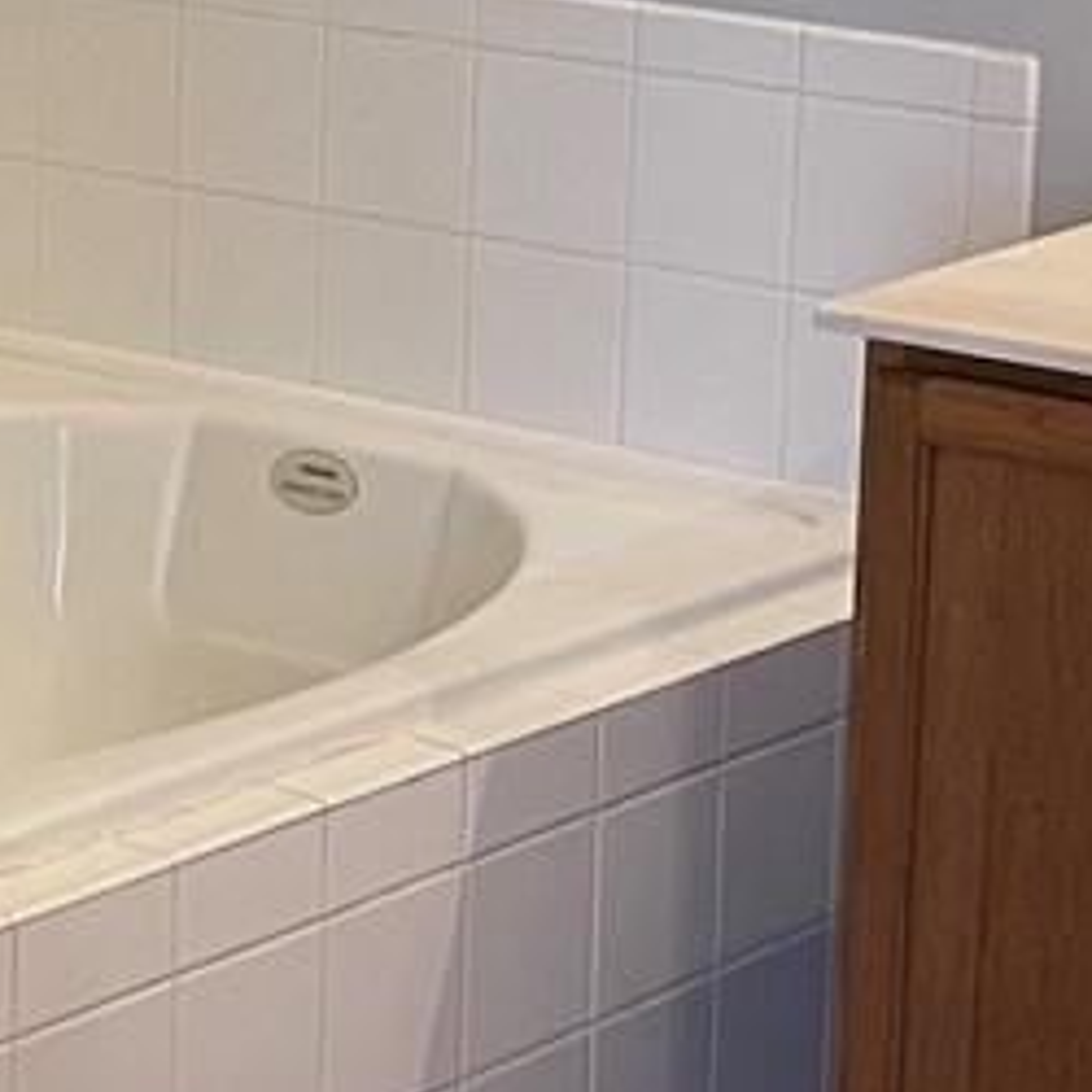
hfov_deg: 11.8
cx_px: 205
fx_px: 5246
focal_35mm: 147
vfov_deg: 11.9
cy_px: 411
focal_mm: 4.2
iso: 200
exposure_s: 1/60
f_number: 1.6
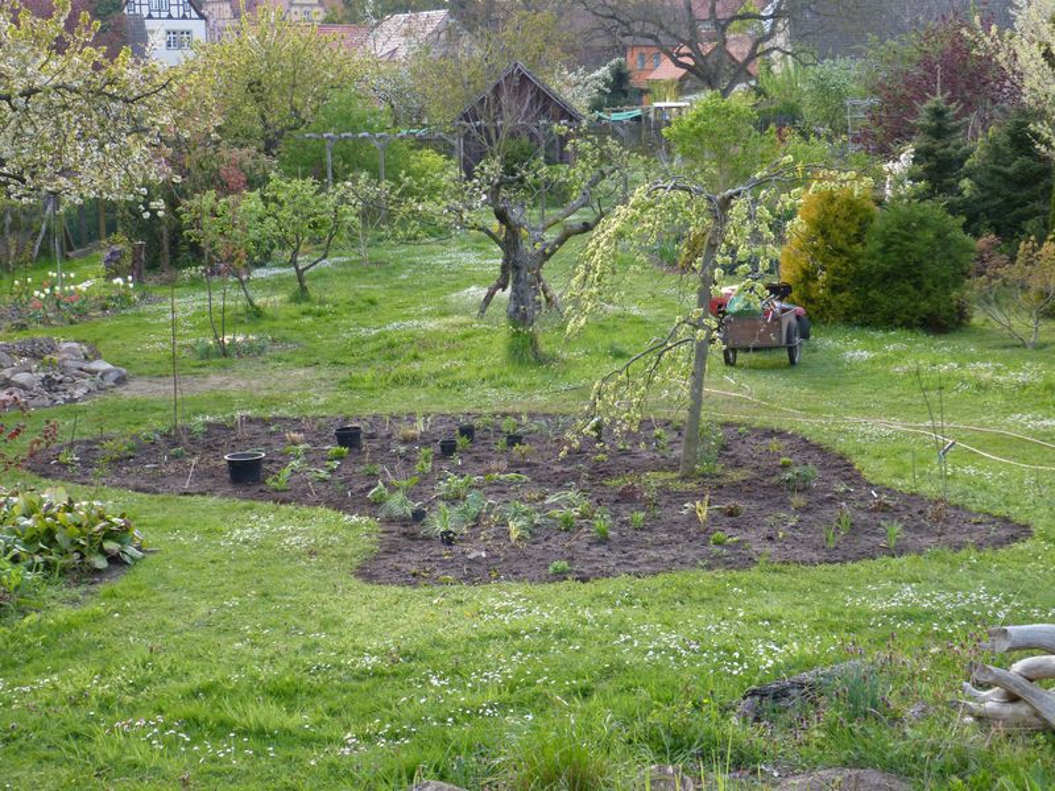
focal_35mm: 62
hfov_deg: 31.2
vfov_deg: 23.7
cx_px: 528
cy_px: 396
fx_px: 1890
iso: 100
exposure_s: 1/125
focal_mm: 11
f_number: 3.5
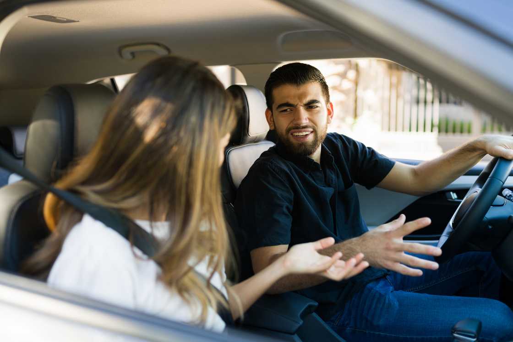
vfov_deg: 37.9
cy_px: 171
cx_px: 256
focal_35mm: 35
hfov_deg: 54.4
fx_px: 499
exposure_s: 1/160
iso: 160
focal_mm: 35
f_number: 1.8
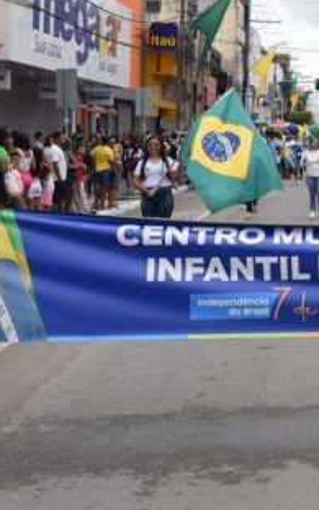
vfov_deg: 25.6
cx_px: 429
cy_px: 150
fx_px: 1113
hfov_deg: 15.4
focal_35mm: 80
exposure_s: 1/320
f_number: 9
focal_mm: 22
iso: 200
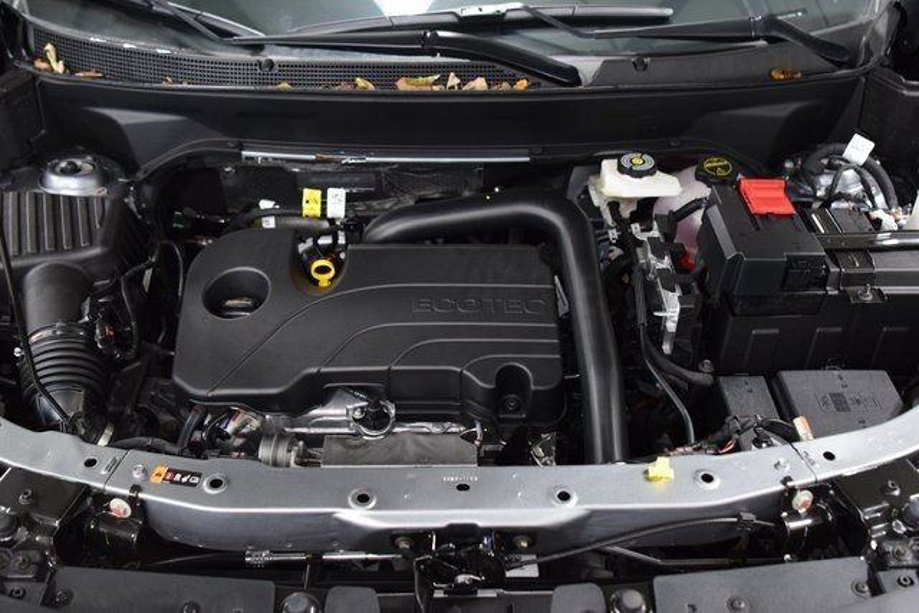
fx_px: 919
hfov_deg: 53.1
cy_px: 306
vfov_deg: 36.9
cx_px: 460
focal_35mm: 36
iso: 1600
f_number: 2.8
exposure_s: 1/60
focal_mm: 24
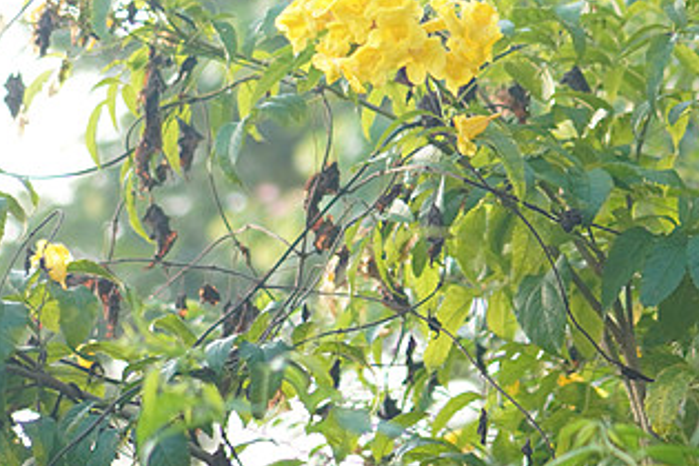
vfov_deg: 10.3
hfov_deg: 15.3
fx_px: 2587
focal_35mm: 133
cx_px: 592
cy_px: 79
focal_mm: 35
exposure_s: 1/1600
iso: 800
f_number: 1.8
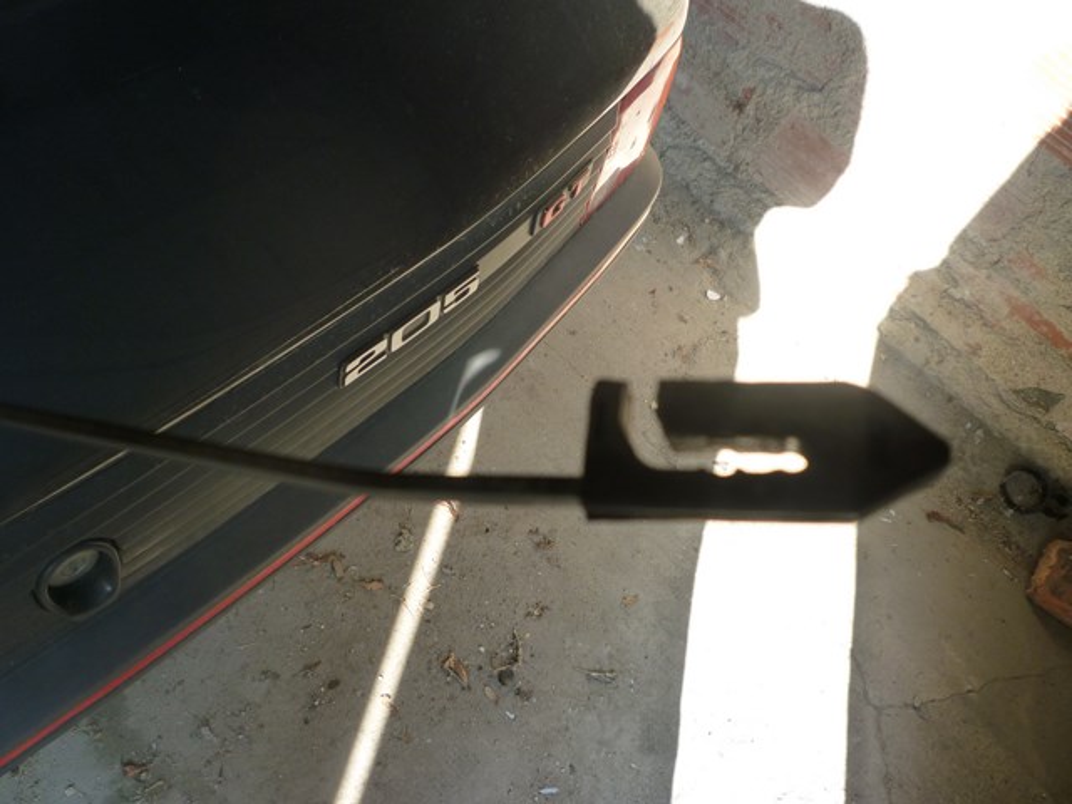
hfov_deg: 61.7
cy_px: 402
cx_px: 536
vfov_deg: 48.2
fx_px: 898
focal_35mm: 29
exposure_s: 1/80
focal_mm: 5.2
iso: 125
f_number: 3.3
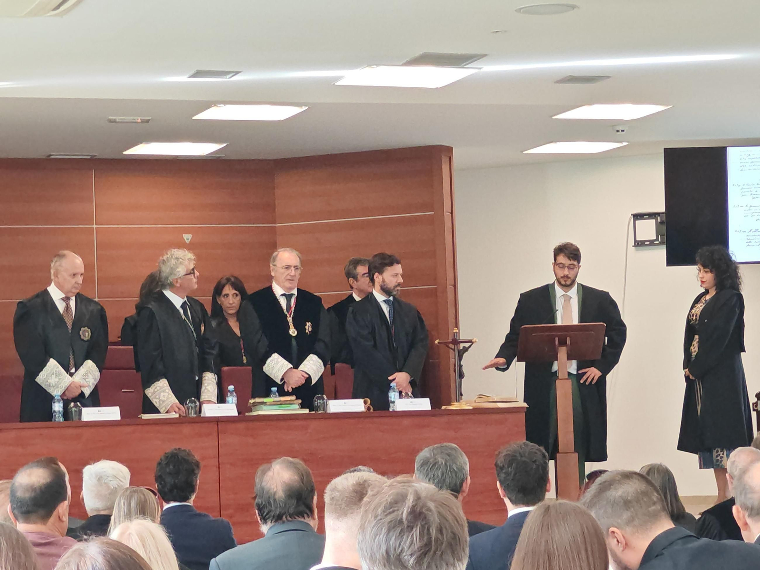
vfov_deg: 13.5
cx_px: 380
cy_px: 285
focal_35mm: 110
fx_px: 2415
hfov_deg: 17.9
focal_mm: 8.67
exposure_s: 1/50
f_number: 2.4
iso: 250
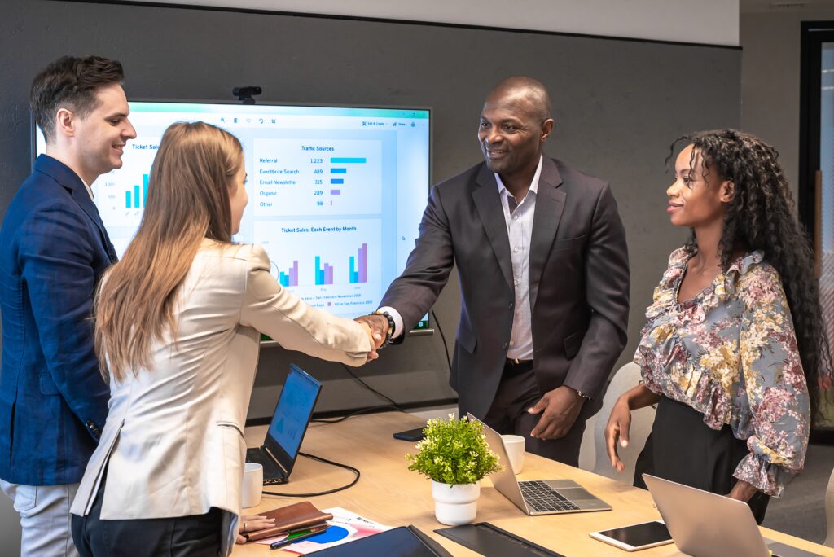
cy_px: 278
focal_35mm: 50
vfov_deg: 27.0
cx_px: 417
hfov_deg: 39.6
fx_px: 1159
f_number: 5
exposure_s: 1/100
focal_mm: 50
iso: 640
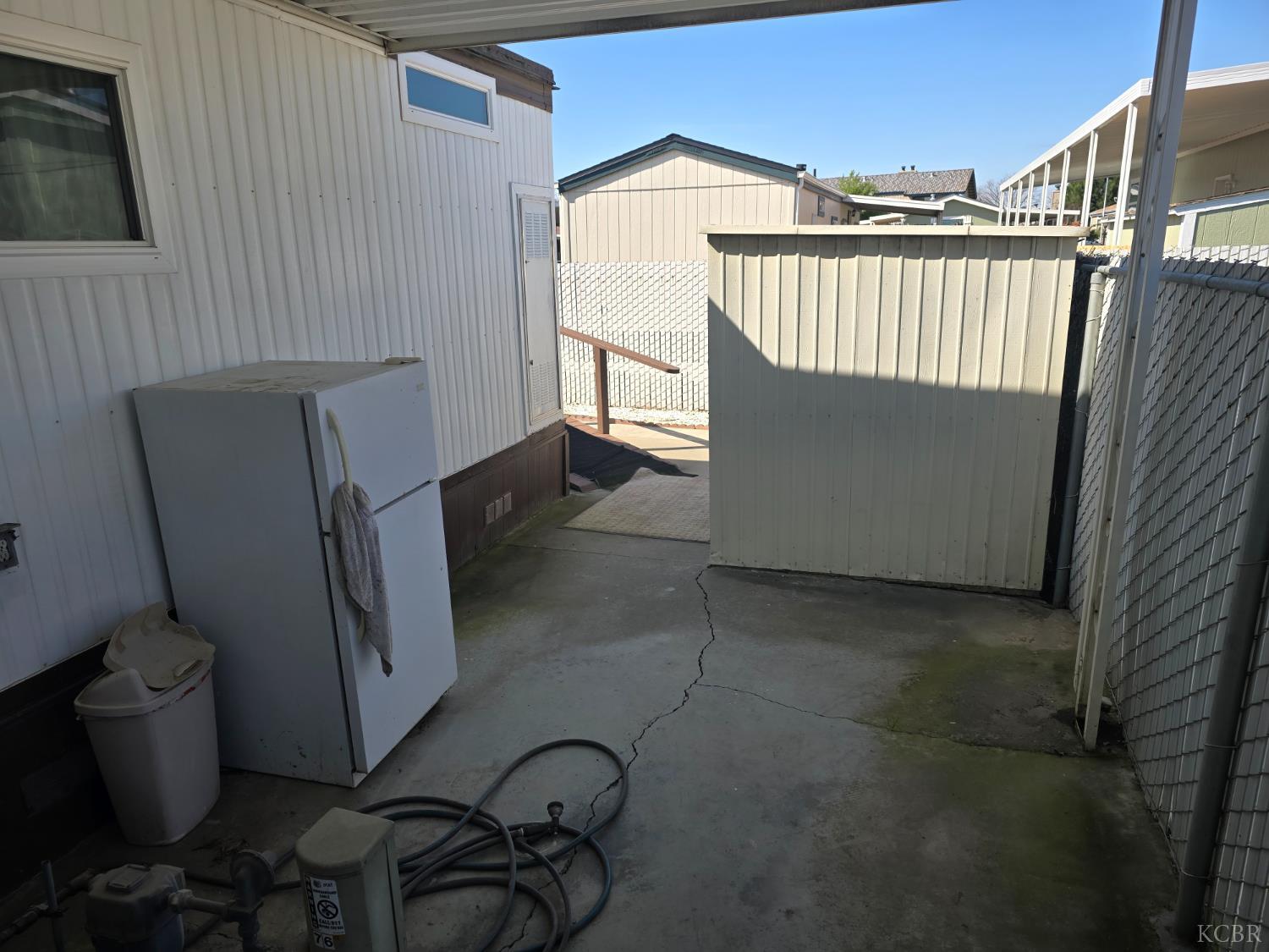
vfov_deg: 58.9
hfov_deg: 73.9
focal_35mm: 23
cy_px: 476
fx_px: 843
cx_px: 634
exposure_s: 1/414
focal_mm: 6.3
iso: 12
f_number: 1.7
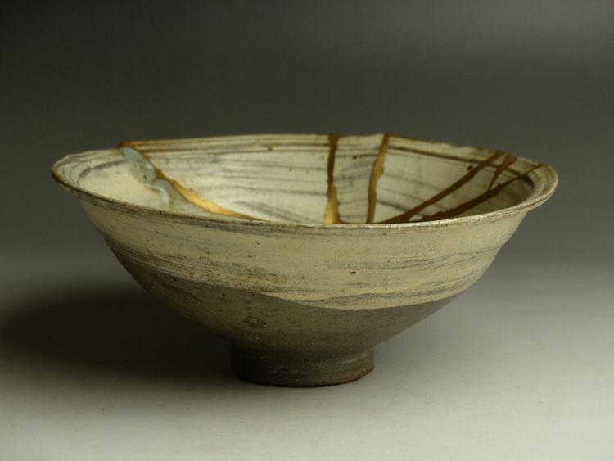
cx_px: 307
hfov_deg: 20.2
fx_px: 1721
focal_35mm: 97
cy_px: 230
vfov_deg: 15.3
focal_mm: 17.4
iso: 200
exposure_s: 1/100
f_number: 3.2
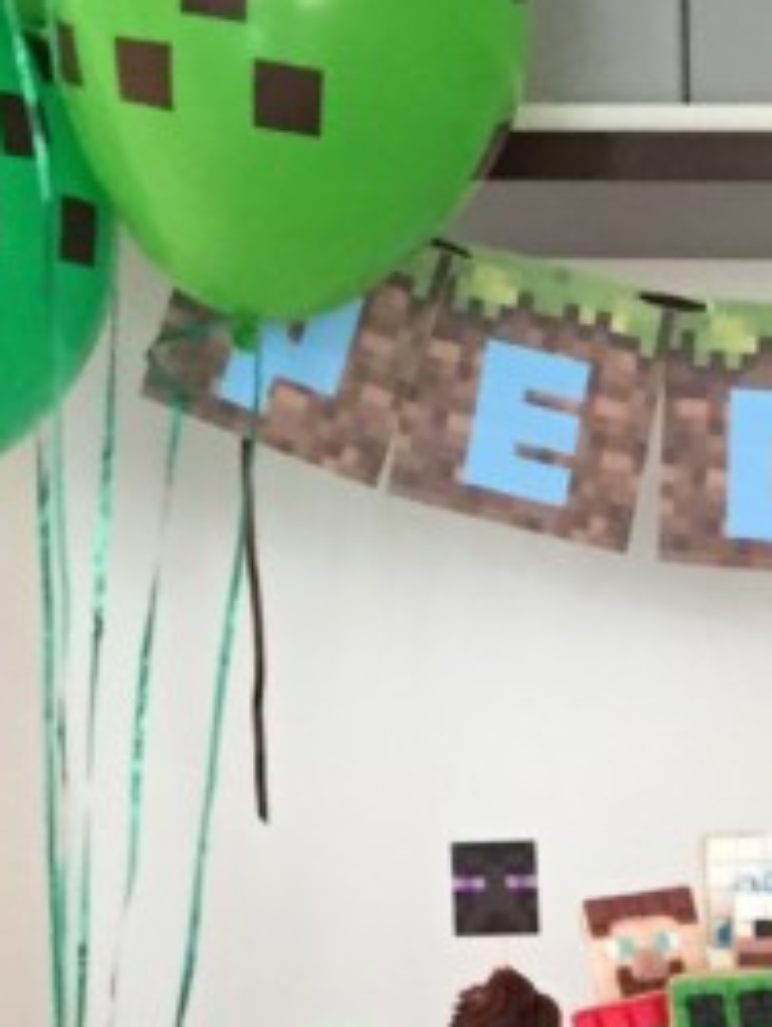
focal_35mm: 139
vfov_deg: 13.0
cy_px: 1783
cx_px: 1372
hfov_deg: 10.1
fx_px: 4126
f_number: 2.2
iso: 160
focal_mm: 4.15
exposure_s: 1/30
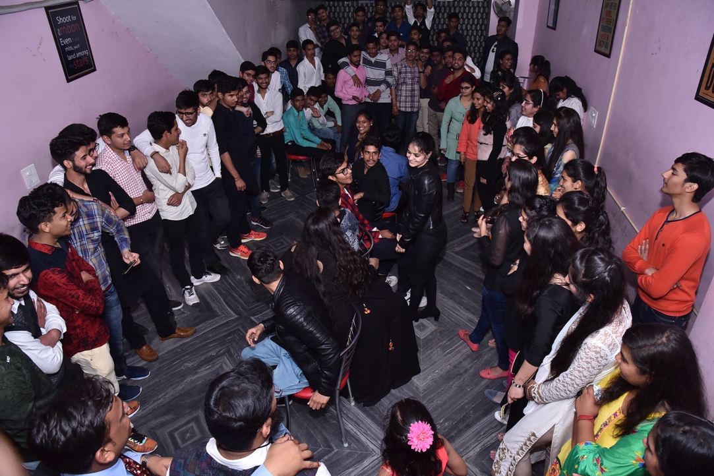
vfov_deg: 53.1
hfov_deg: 73.7
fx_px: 476
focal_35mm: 24
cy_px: 238
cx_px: 357
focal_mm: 24
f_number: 8
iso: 800
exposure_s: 1/160
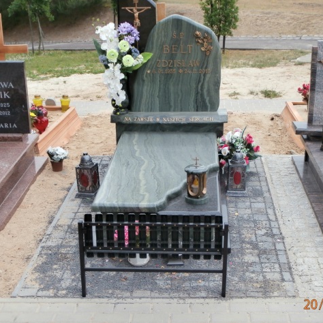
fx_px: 591
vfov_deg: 30.6
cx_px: 174
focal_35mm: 56
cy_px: 160
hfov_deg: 30.5
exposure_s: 1/125
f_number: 4.2
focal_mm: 8.29
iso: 100
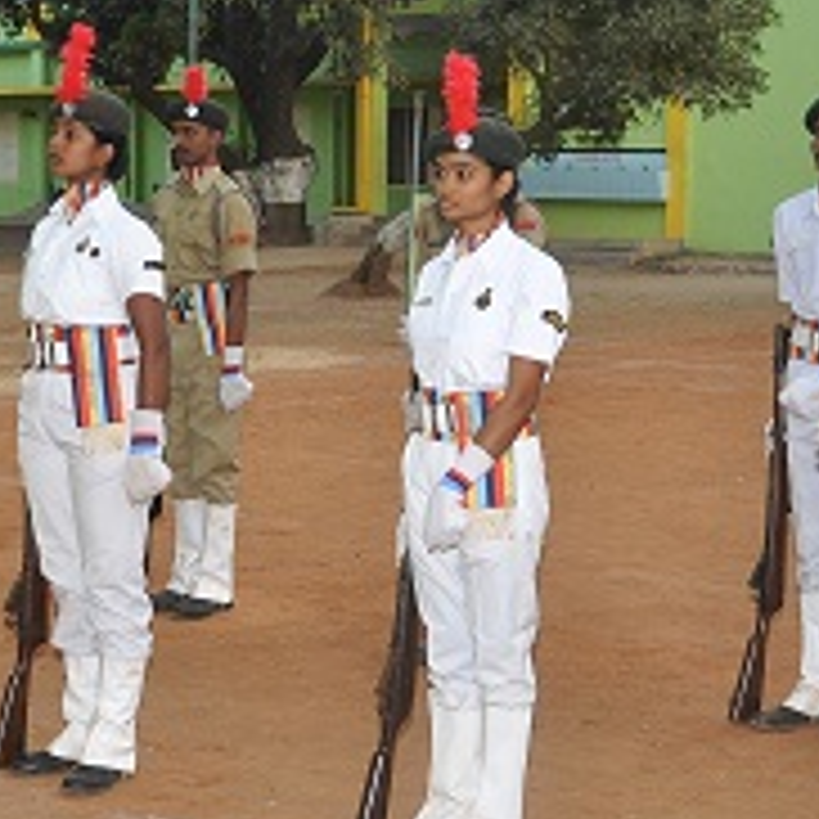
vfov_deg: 19.6
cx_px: 324
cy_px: 392
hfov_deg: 19.6
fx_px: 2366
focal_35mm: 88
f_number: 4
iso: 250
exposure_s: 1/125
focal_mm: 21
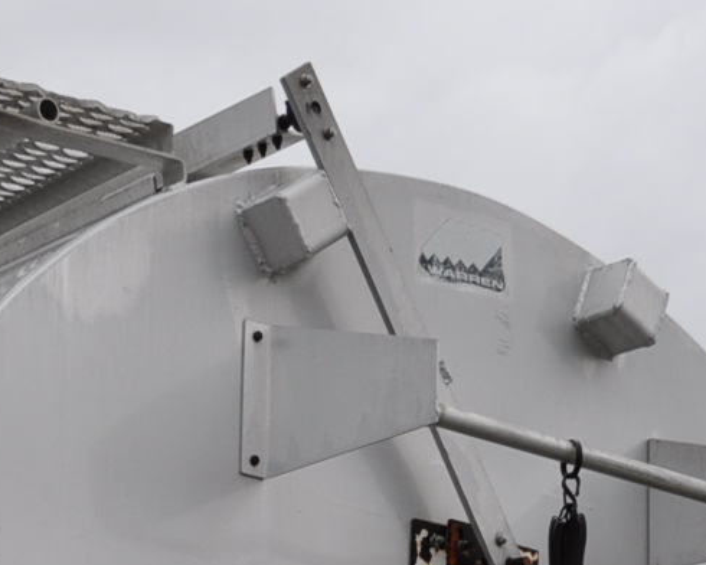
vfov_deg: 11.7
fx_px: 2570
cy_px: 979
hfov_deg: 15.0
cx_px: -206
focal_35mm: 123
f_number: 5
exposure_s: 1/100
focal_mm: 20
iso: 400
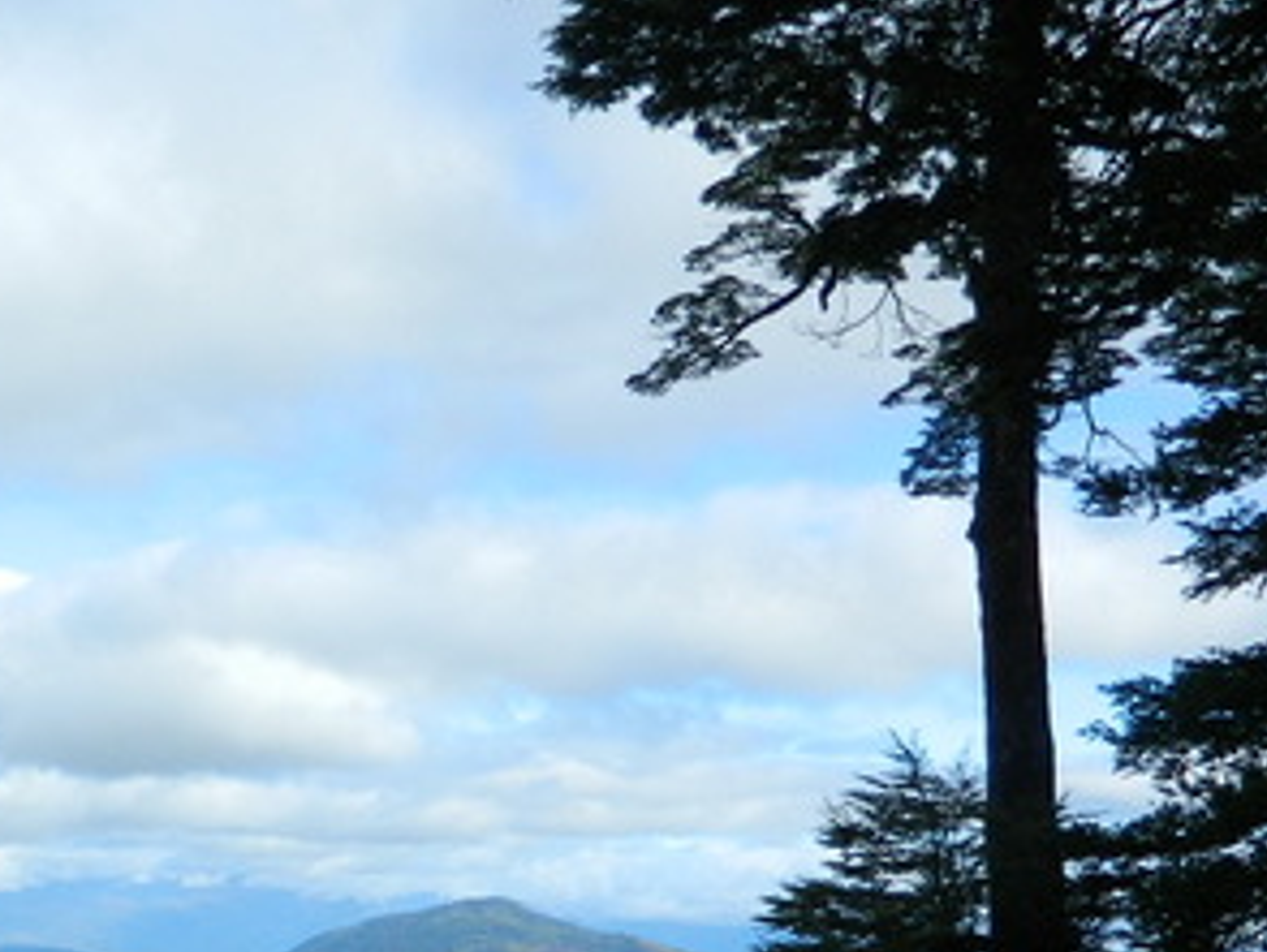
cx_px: 142
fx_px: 2491
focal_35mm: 68
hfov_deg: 27.6
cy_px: 840
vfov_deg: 21.2
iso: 80
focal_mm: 4.5
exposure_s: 1/640
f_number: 3.1
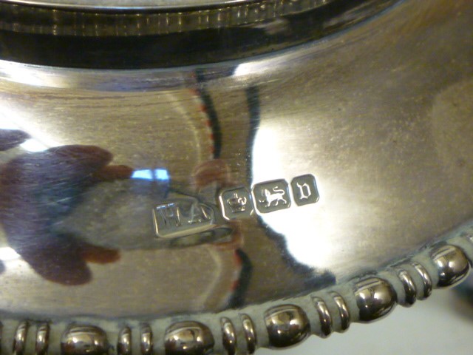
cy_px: 178
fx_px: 956
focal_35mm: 70
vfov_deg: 21.0
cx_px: 236
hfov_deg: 27.8
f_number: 3.7
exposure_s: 1/30
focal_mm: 6.3
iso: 250
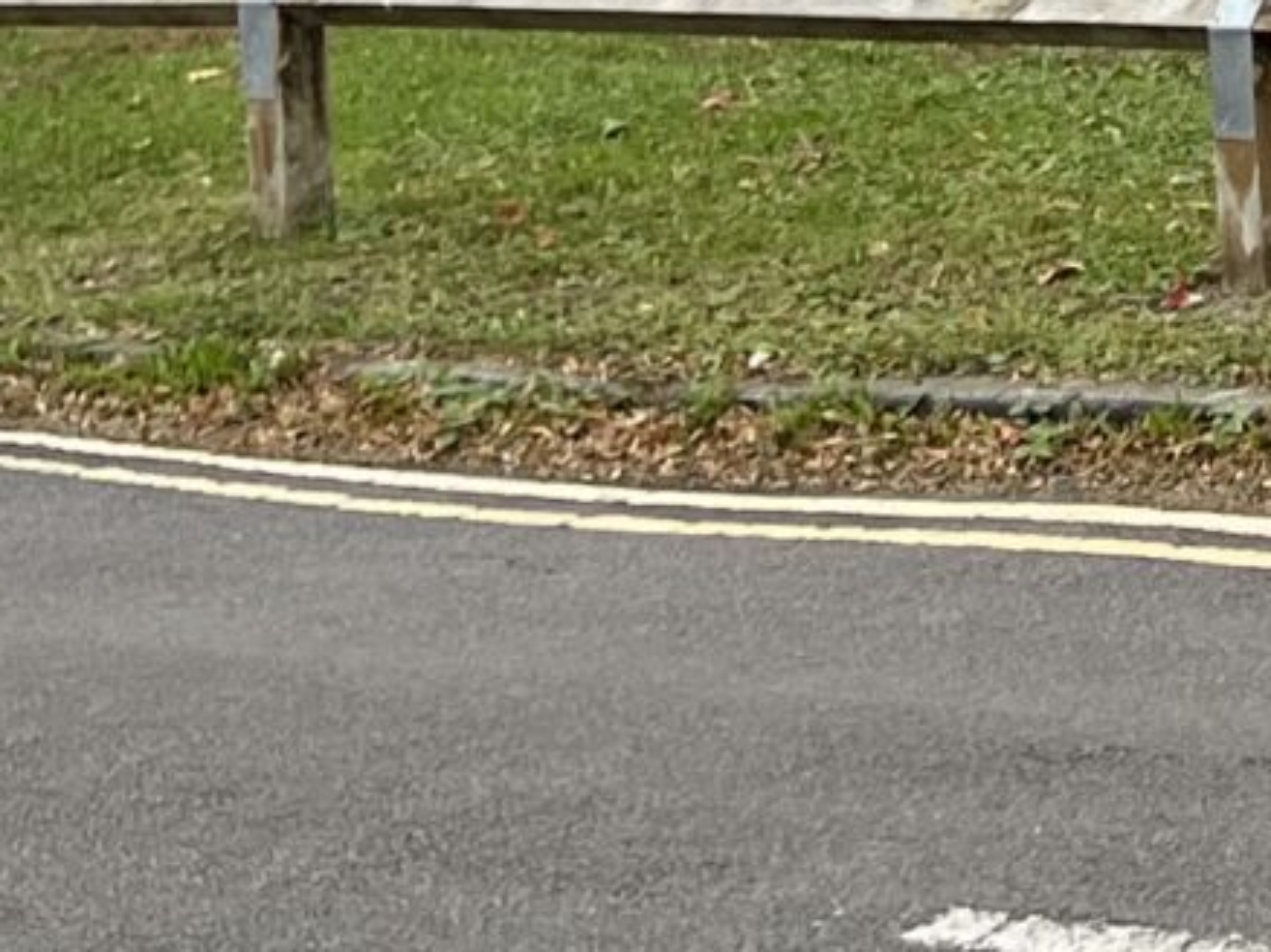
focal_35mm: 152
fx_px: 5578
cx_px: 2896
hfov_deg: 11.2
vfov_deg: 8.8
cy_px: -1411
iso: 50
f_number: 1.6
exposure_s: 1/943
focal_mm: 5.1
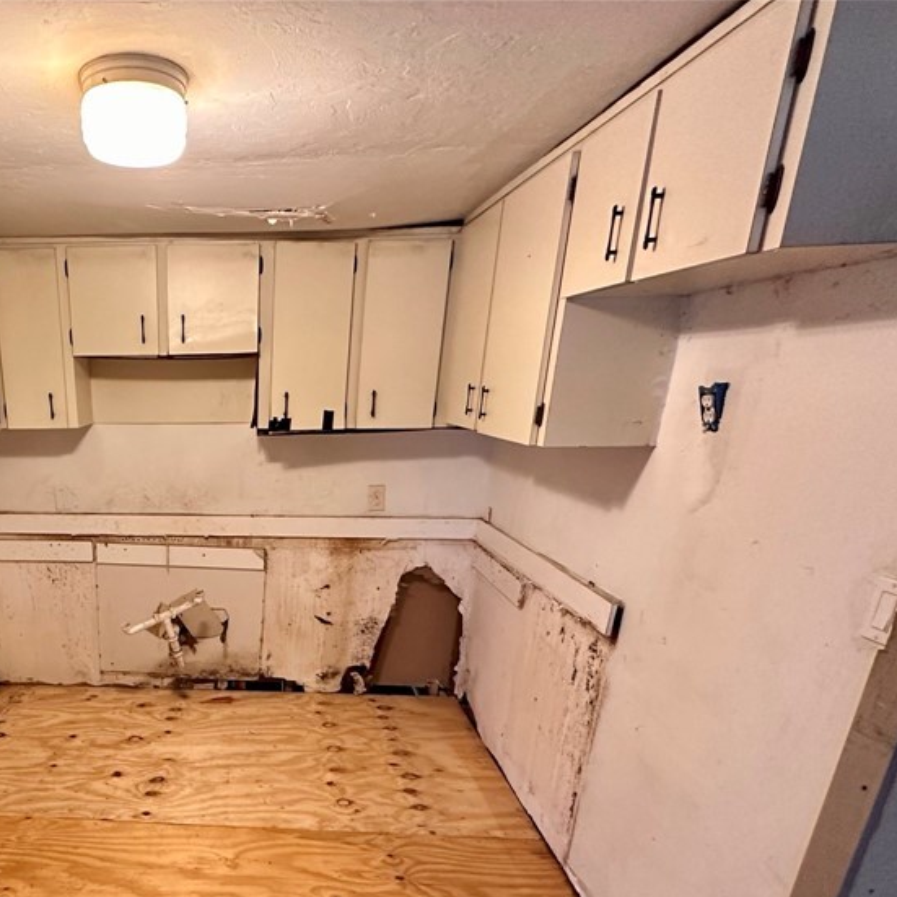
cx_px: 197
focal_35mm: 23
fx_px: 674
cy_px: 624
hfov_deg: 62.4
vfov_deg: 64.8
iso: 400
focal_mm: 2.22
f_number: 2.2
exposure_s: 1/60
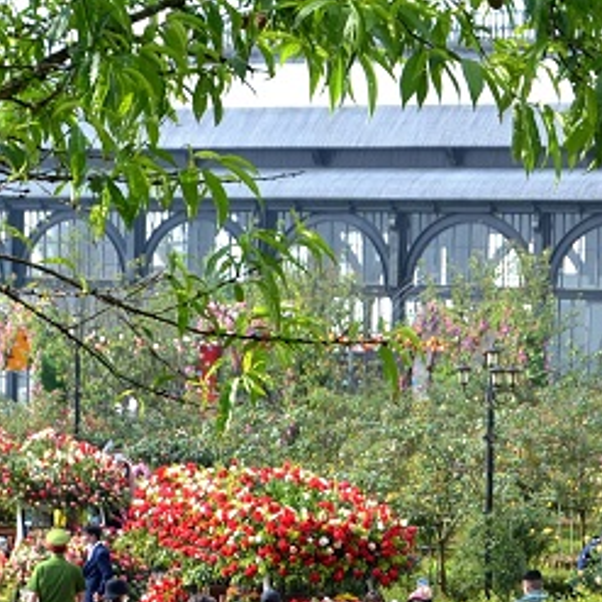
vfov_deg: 11.1
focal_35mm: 157
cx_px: 563
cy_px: 537
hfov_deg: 11.1
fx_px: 3089
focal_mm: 38
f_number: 8
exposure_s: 1/250
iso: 200
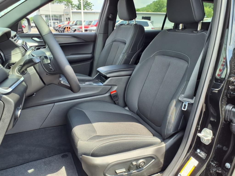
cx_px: 118
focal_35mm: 27
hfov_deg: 65.3
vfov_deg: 51.4
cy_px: 88
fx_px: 183
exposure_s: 1/182
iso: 40
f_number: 1.9
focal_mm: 3.58
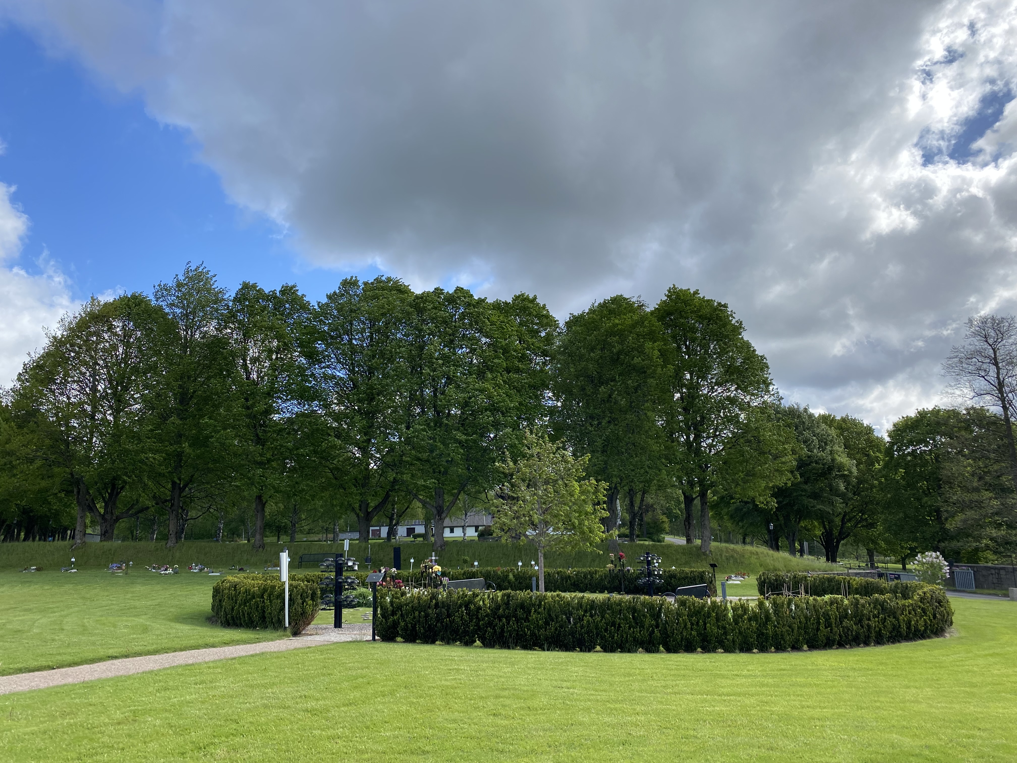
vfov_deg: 53.1
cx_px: 508
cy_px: 382
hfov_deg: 67.3
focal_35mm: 26
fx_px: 764
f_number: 1.8
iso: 32
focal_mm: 4.25
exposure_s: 1/2066
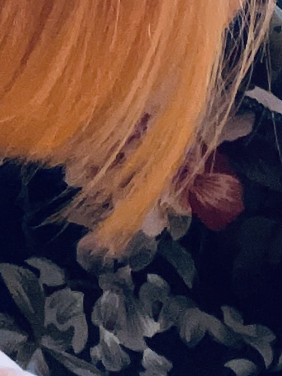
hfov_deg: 9.1
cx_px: -228
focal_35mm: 156
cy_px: -232
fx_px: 1693
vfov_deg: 11.9
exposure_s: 1/30
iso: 640
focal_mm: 2.71
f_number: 2.2
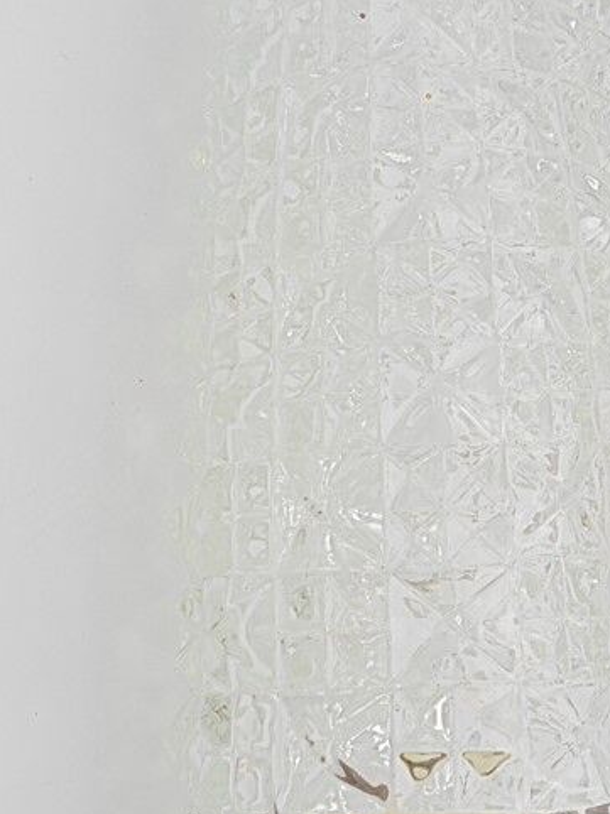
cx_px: 460
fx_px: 1670
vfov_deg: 27.4
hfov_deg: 20.5
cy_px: 324
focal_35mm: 71
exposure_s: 1/160
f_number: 4.2
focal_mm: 6.9
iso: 100
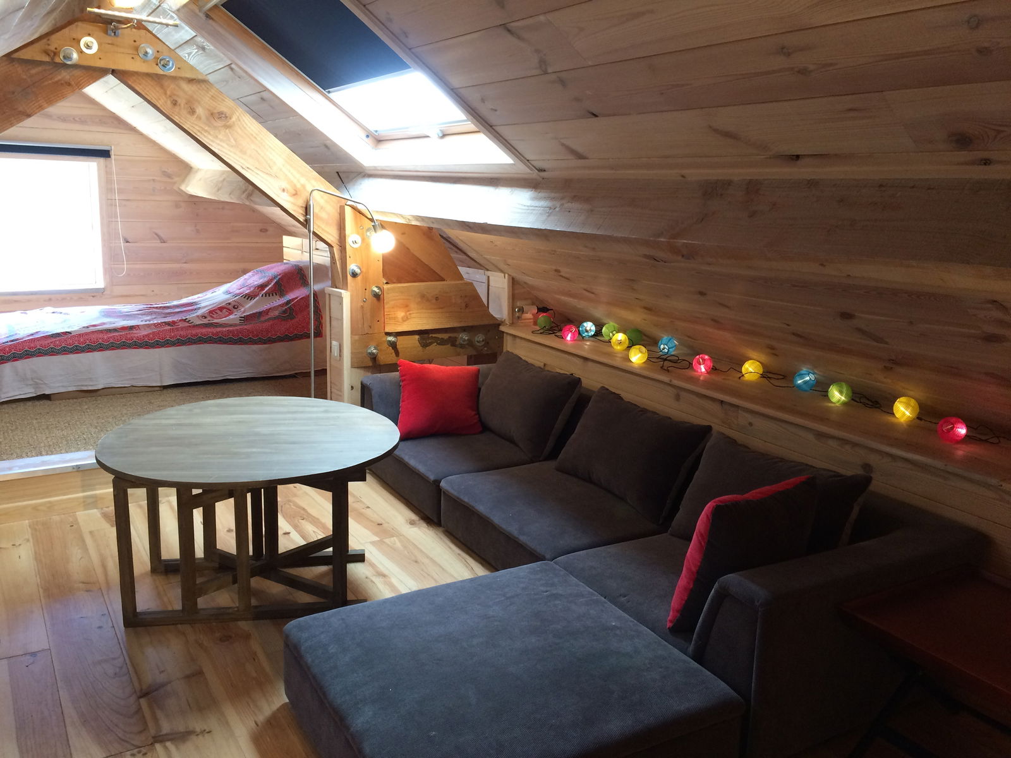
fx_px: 847
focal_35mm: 29
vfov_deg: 48.2
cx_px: 506
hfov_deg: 61.7
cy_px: 379
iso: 100
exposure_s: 1/33
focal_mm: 4.15
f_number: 2.2
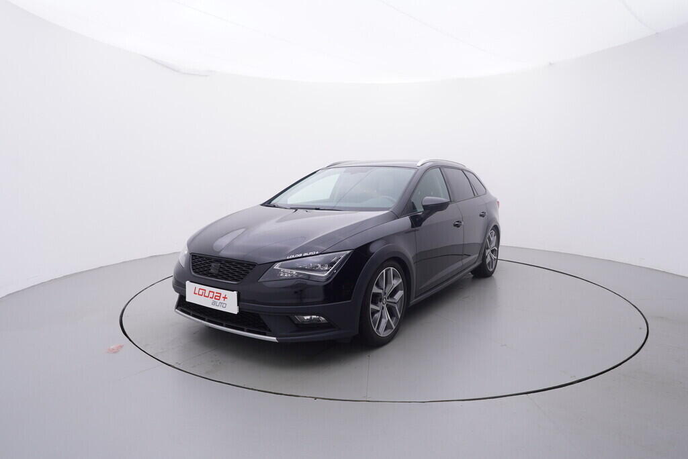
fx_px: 430
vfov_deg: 56.2
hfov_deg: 77.3
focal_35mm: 22
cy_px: 230
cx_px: 344
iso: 200
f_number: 5
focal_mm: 15
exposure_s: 1/80
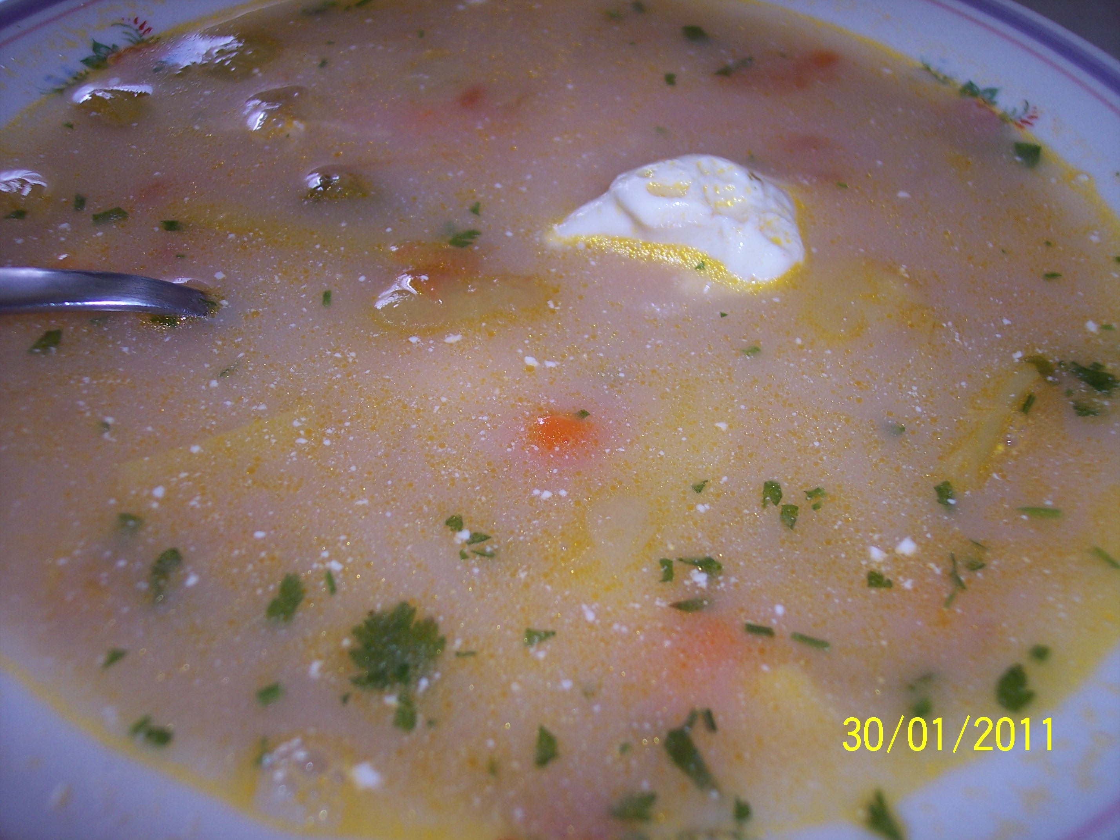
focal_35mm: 39
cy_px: 420
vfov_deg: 36.8
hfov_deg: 47.9
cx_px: 560
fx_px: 1262
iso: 100
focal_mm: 8
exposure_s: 1/60
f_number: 2.8
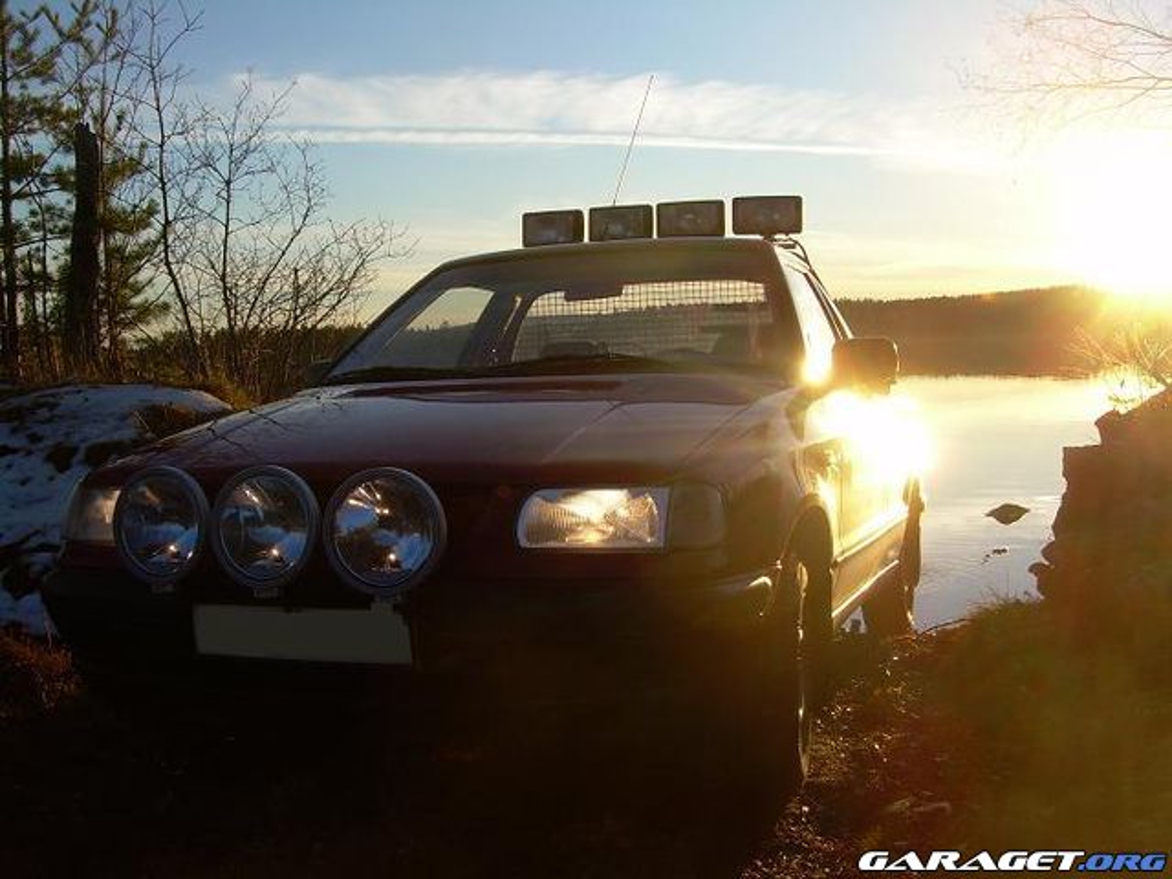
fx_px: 1287
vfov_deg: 37.7
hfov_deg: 49.0
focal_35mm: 38
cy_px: 440
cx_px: 586
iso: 50
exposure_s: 1/324
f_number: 4.6
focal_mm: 6.3
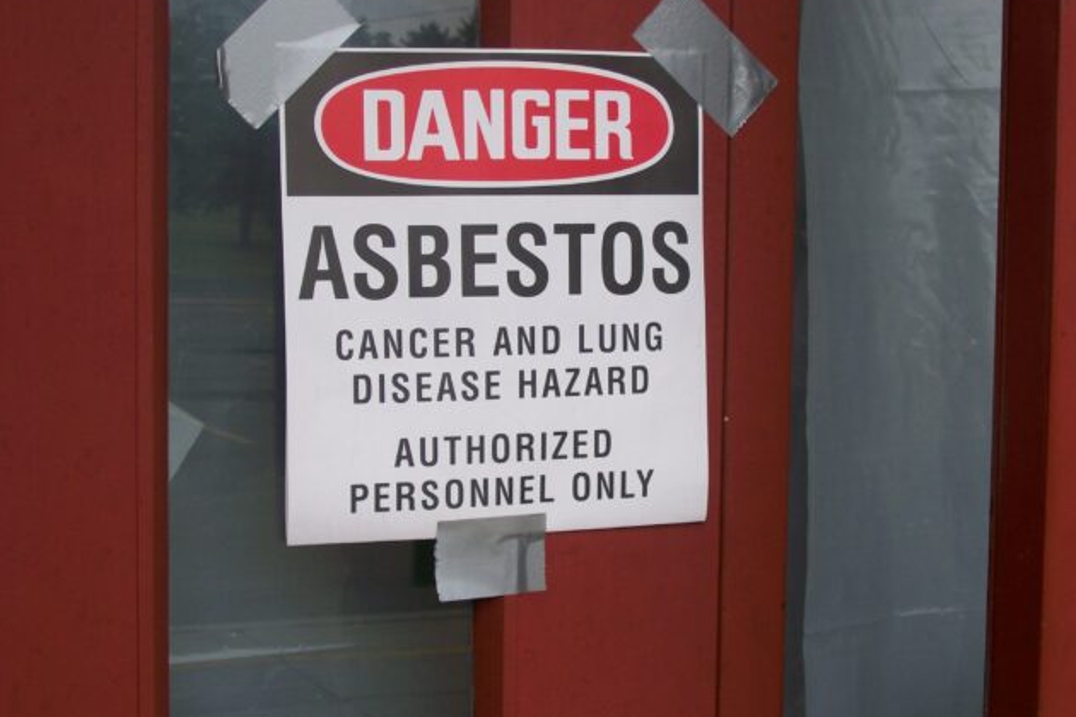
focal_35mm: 74
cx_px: 531
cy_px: 386
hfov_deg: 27.3
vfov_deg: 18.4
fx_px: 2212
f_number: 3.8
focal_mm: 11.6
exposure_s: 1/389
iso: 80
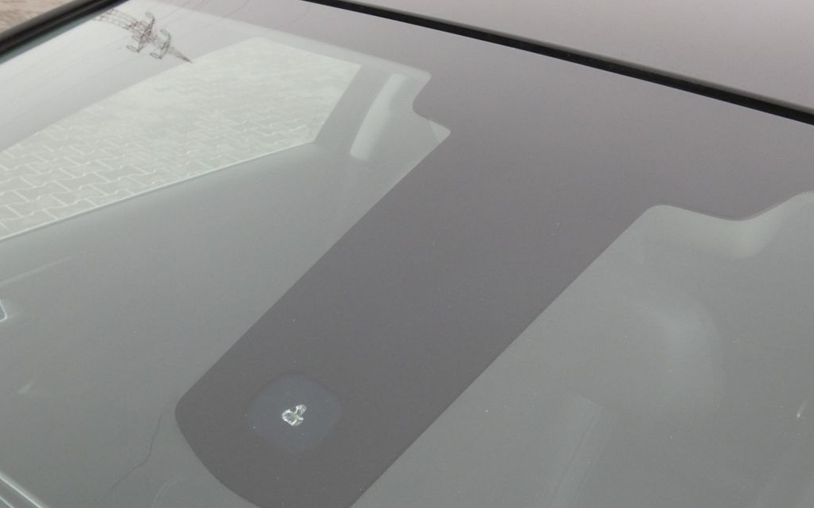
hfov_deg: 56.7
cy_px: 299
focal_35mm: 34
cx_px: 407
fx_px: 754
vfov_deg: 37.1
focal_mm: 5.8
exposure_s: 1/80
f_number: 5.6
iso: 400
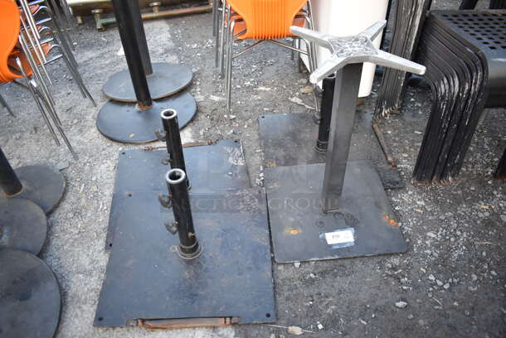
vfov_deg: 48.0
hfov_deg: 67.3
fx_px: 380
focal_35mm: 27
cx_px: 253
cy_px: 169
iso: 800
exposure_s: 1/200
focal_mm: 18
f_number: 3.5
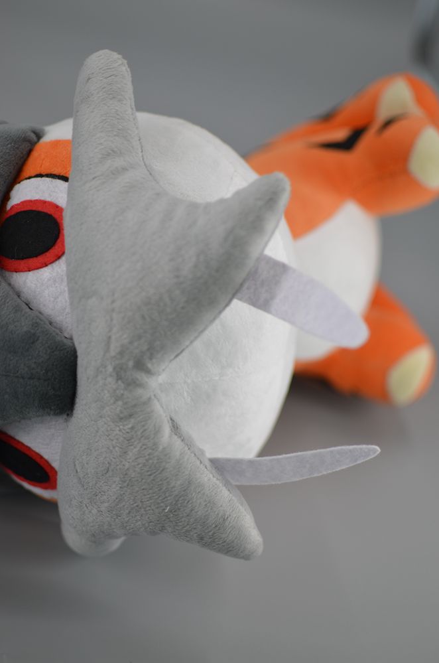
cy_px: 332
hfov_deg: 25.6
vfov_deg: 37.9
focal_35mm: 52
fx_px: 964
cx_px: 220
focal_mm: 35
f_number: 1.8
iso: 100
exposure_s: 1/500
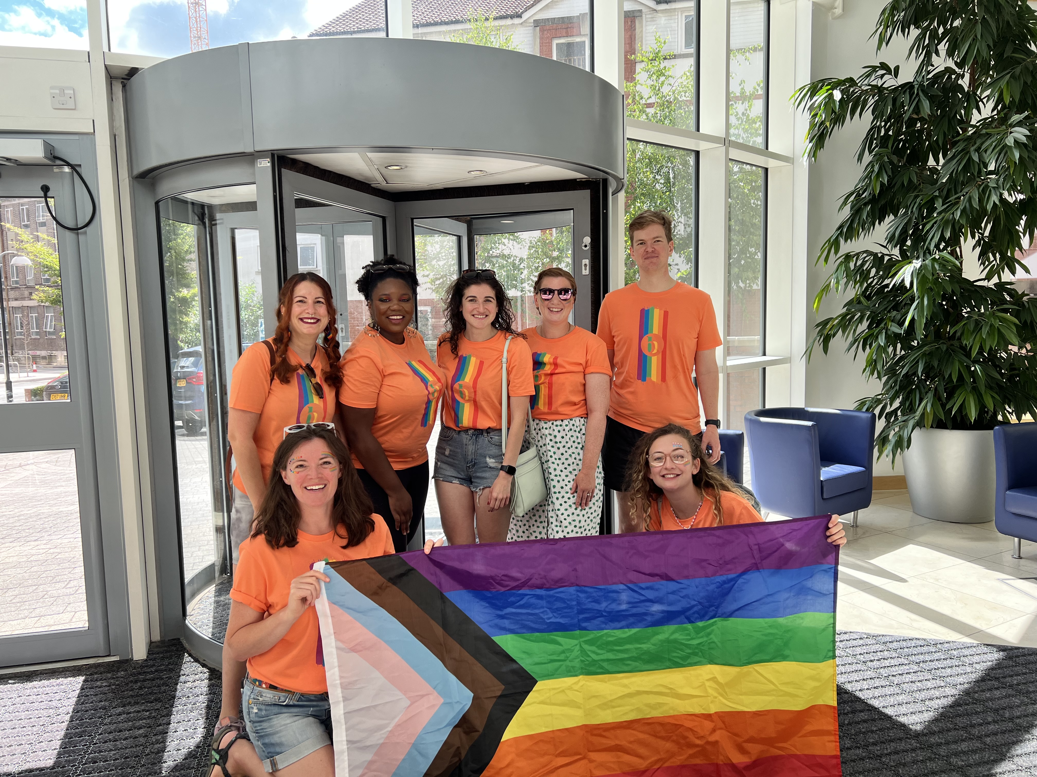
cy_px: 388
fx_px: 779
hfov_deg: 67.3
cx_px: 518
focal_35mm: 26
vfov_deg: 53.1
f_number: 1.5
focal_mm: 5.7
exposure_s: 1/621
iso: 50
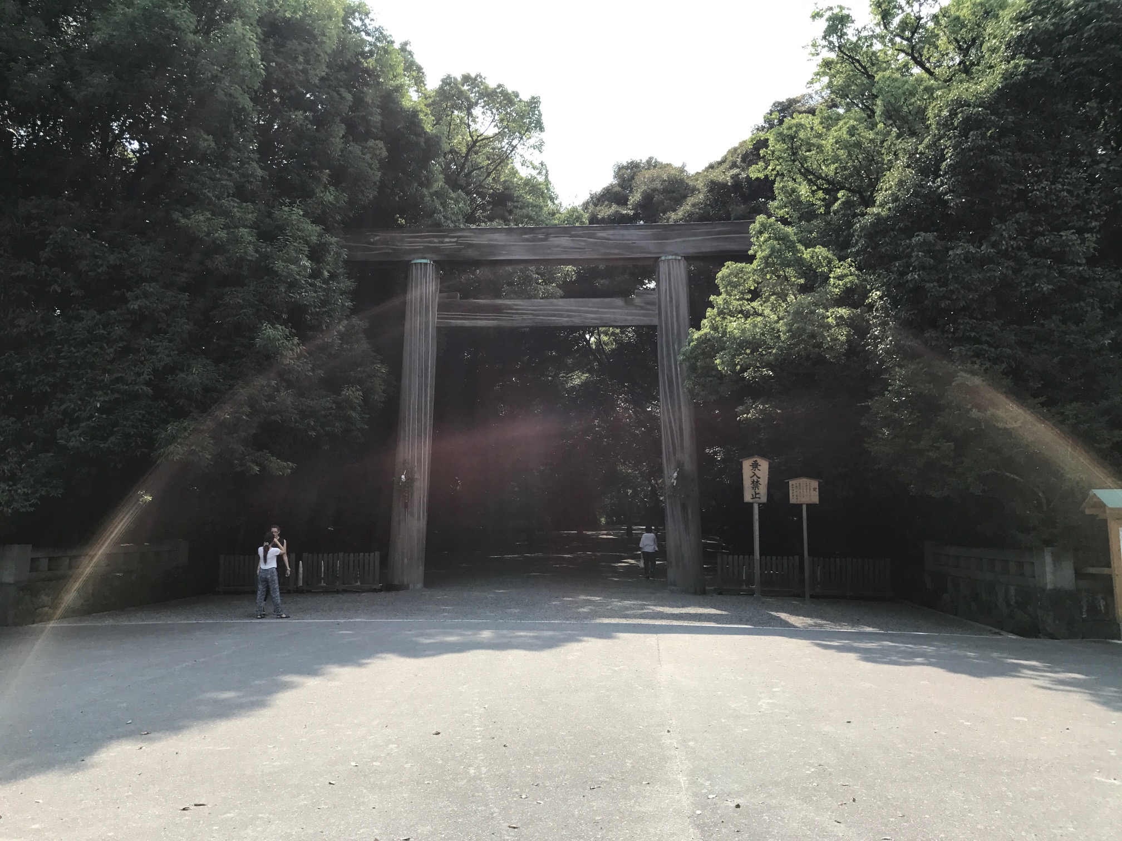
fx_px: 908
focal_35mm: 28
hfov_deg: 63.4
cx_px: 561
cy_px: 420
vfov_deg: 49.7
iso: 20
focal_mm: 3.99
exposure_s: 1/1041
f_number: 1.8
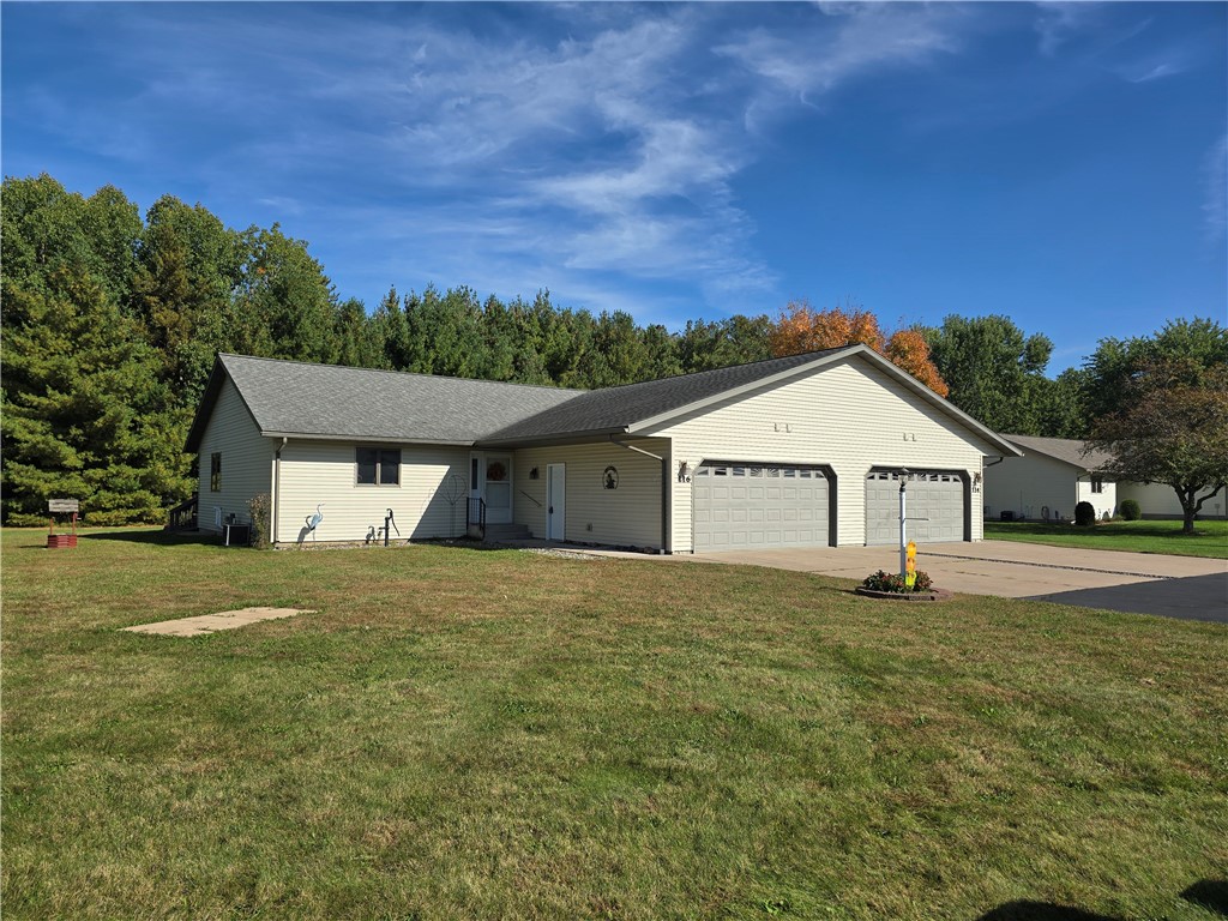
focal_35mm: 23
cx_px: 614
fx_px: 816
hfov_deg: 73.9
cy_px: 460
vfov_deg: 58.9
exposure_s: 1/1024
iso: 12
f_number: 1.7
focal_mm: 6.3
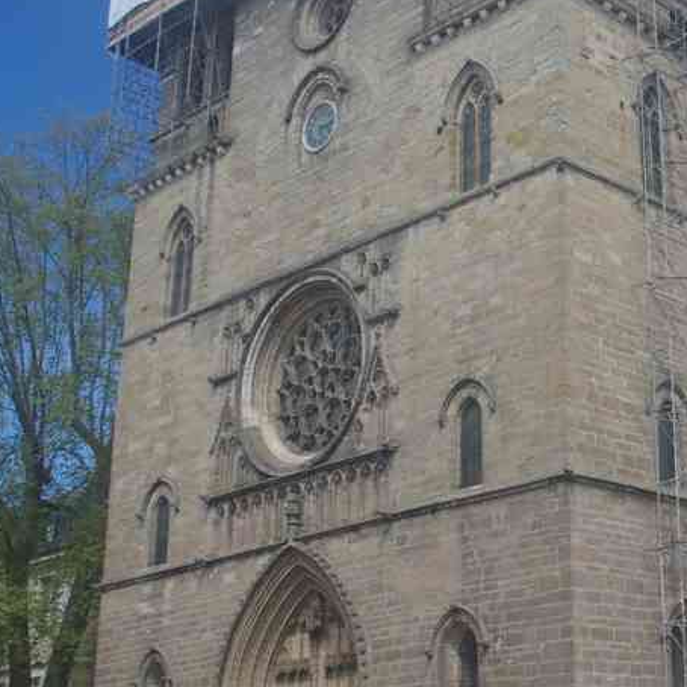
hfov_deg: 27.3
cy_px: 272
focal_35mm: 59
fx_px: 1323
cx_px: 697
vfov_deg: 29.0
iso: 200
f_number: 11
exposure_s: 1/60
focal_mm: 21
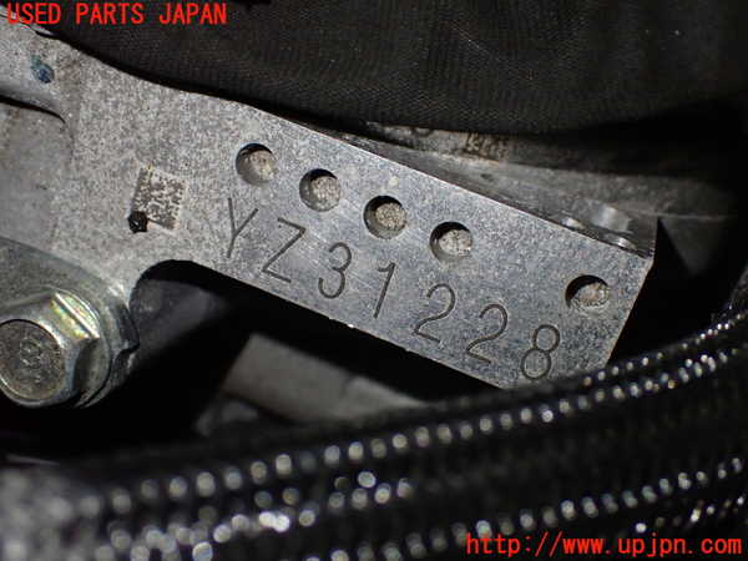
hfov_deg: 40.4
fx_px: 1016
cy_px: 280
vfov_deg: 30.9
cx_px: 374
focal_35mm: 47
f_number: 3.1
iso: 800
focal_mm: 8.4
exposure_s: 1/160
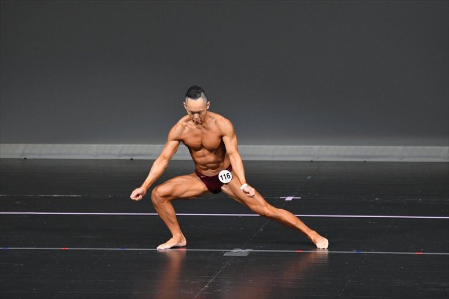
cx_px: 224
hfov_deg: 6.5
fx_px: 3927
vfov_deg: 4.4
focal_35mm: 315
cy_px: 150
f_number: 5.6
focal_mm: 210
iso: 4000
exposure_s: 1/400
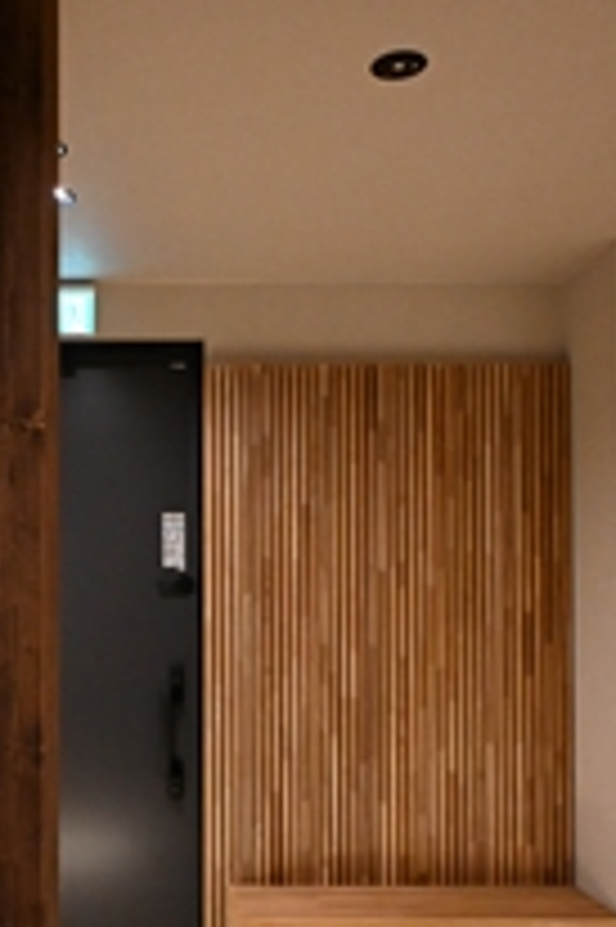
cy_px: 594
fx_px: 1080
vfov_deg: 45.9
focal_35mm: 42
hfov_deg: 31.2
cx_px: 139
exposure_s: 1/125
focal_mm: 12
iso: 3200
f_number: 3.5
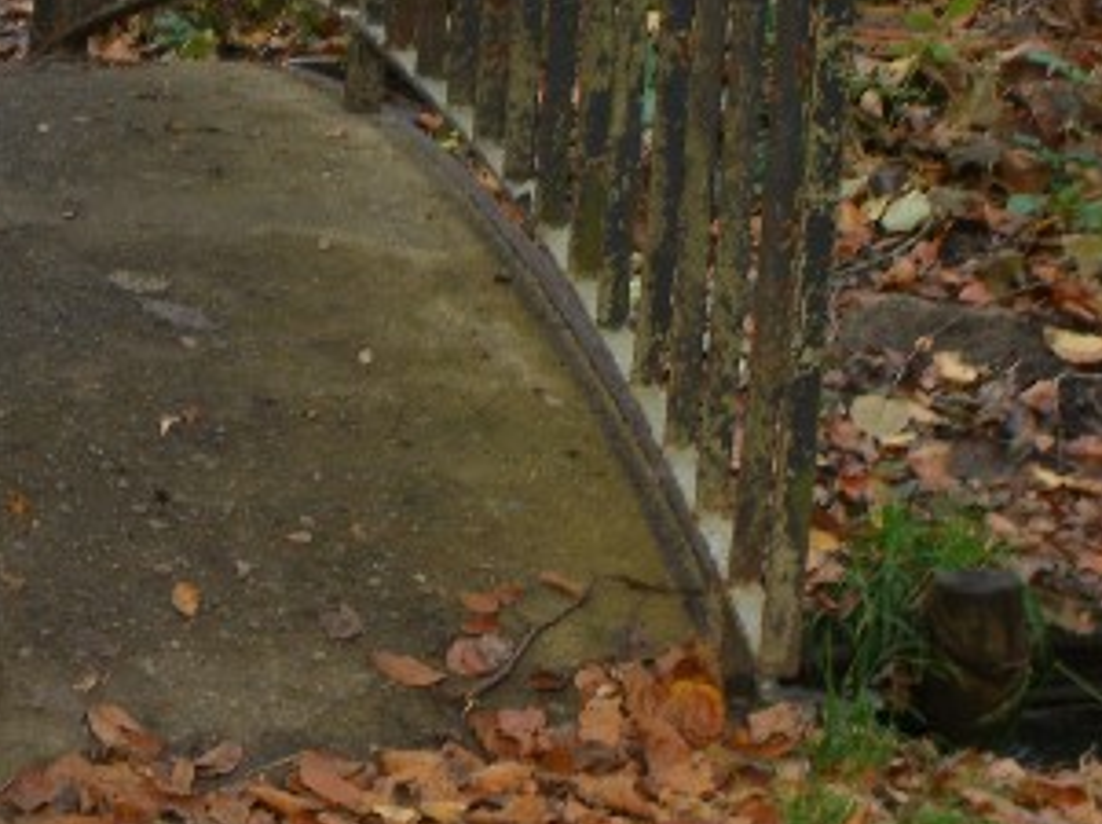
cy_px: 82
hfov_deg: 8.9
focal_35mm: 221
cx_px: 68
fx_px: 7027
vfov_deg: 6.7
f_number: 5.1
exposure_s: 1/60
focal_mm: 23.7
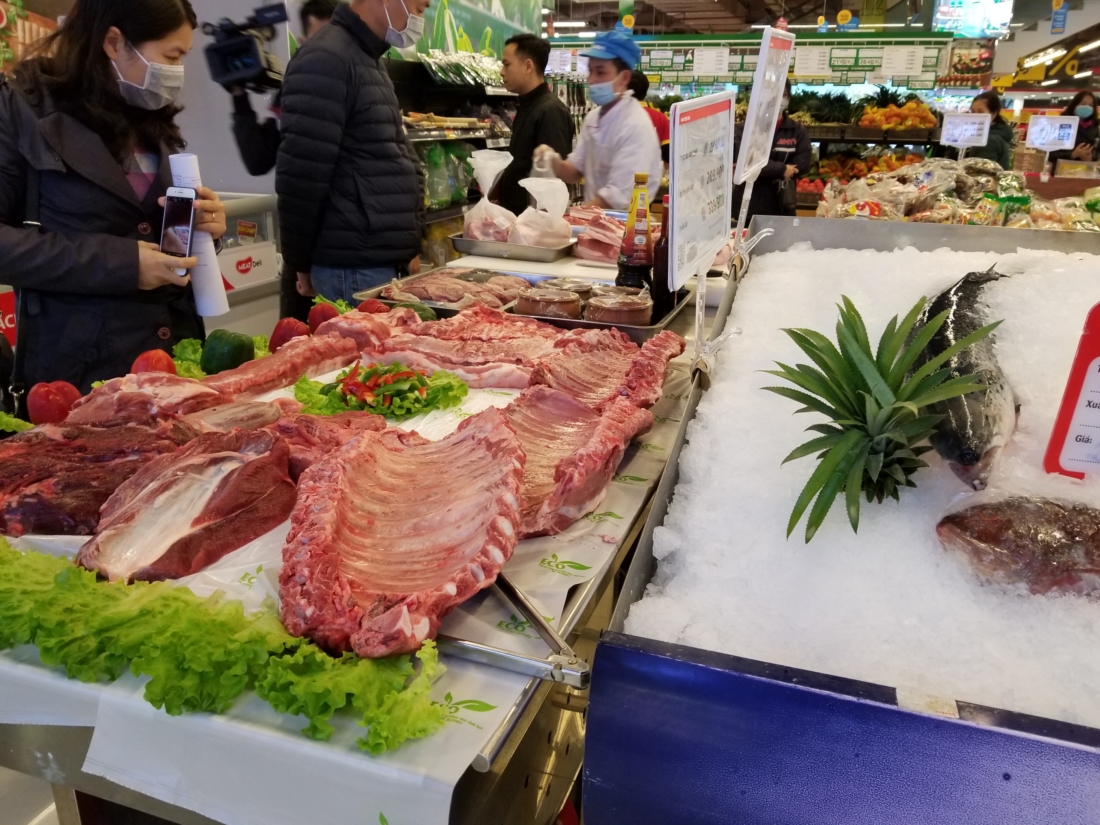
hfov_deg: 67.3
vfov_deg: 53.1
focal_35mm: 26
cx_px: 550
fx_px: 826
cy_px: 412
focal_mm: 4.25
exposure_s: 1/50
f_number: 1.7
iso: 125
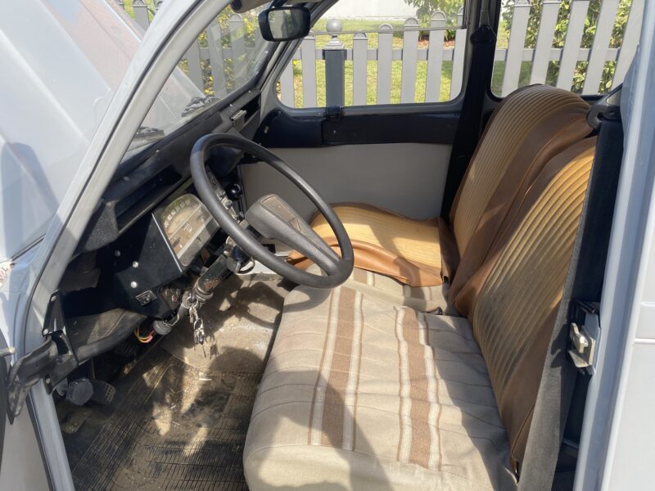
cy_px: 246
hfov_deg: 67.3
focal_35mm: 26
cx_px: 328
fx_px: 492
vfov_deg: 53.1
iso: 32
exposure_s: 1/658
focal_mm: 4.25
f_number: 1.8
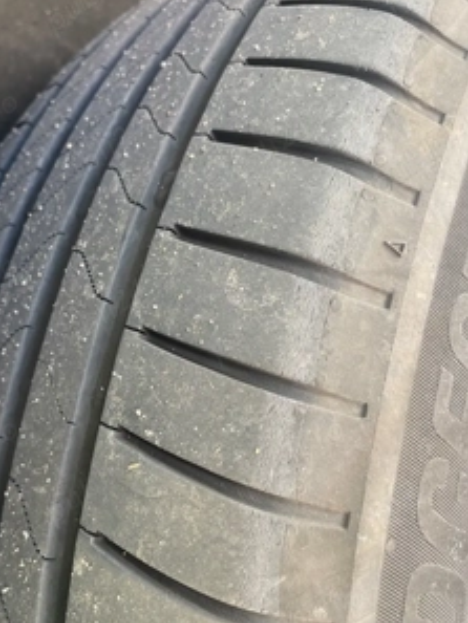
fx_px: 630
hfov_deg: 40.2
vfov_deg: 52.6
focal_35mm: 35
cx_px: 155
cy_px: 334
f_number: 1.6
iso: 125
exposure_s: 1/66
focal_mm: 4.2
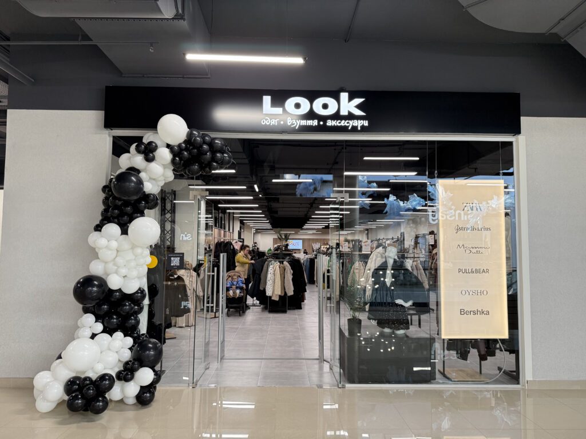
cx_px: 293
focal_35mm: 24
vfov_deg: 56.8
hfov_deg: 71.6
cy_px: 220
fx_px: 406
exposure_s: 1/100
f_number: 1.78
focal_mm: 6.76
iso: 200
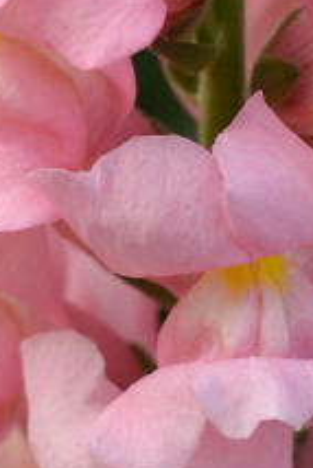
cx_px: 217
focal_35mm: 367
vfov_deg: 5.6
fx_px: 4778
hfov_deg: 3.8
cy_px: 373
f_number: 11
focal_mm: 105
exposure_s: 1/250
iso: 200
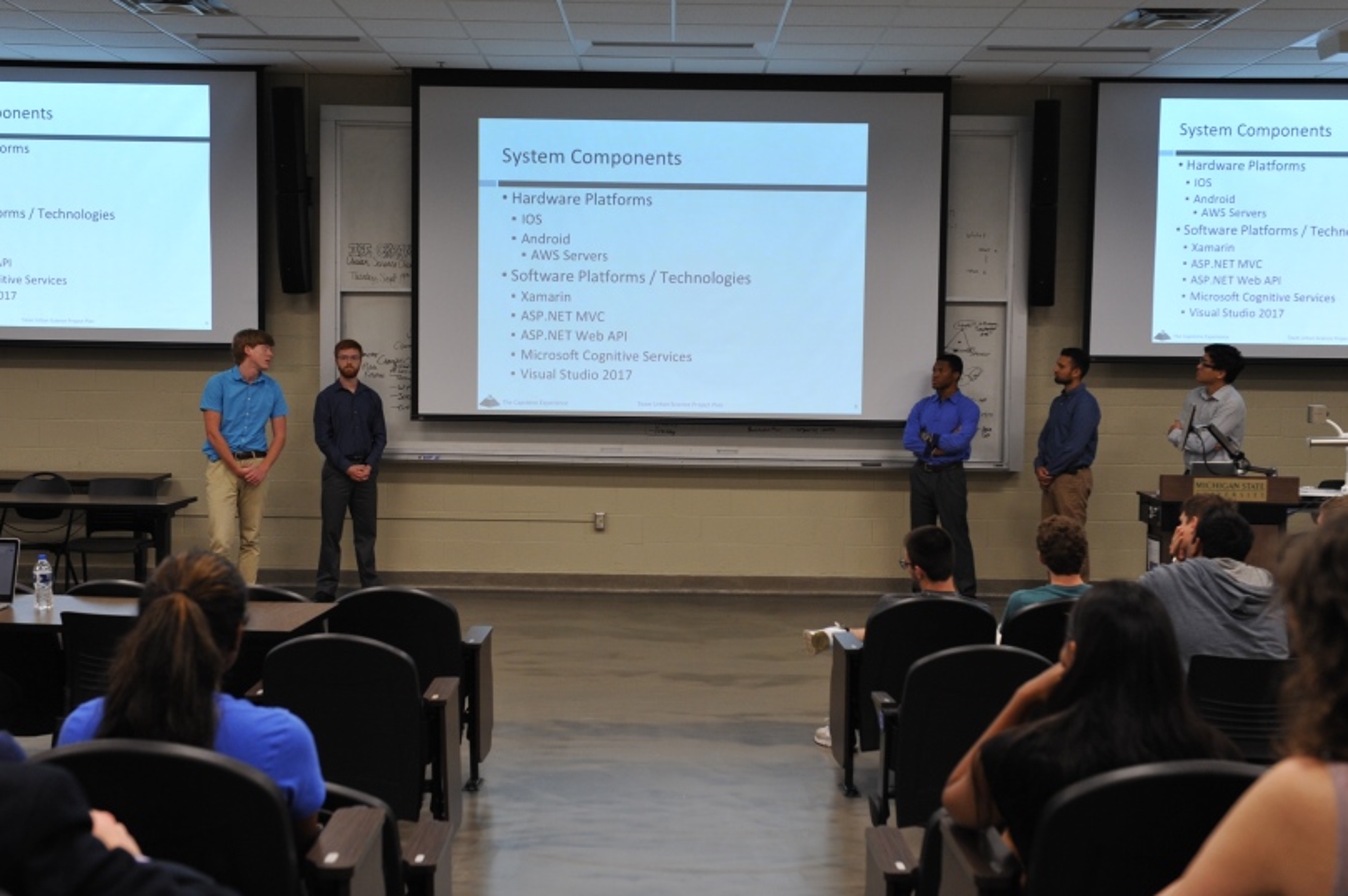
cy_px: 449
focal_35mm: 47
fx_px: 1758
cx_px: 657
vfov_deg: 28.6
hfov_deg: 41.9
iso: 1000
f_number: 4.5
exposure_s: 1/80
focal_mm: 38
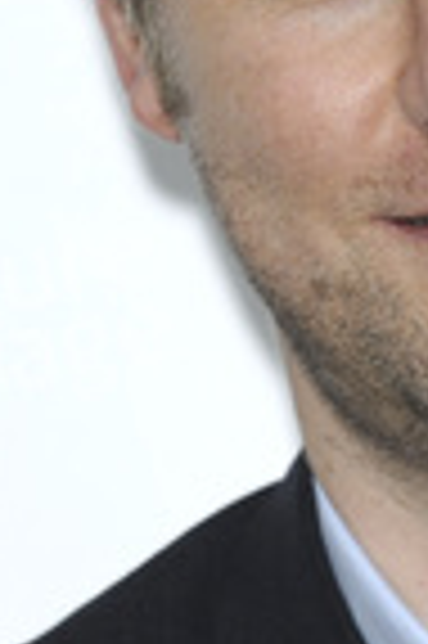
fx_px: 10911
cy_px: 113
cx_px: 430
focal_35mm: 610
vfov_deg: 3.4
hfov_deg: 2.2
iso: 320
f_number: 4
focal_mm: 145
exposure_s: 1/200
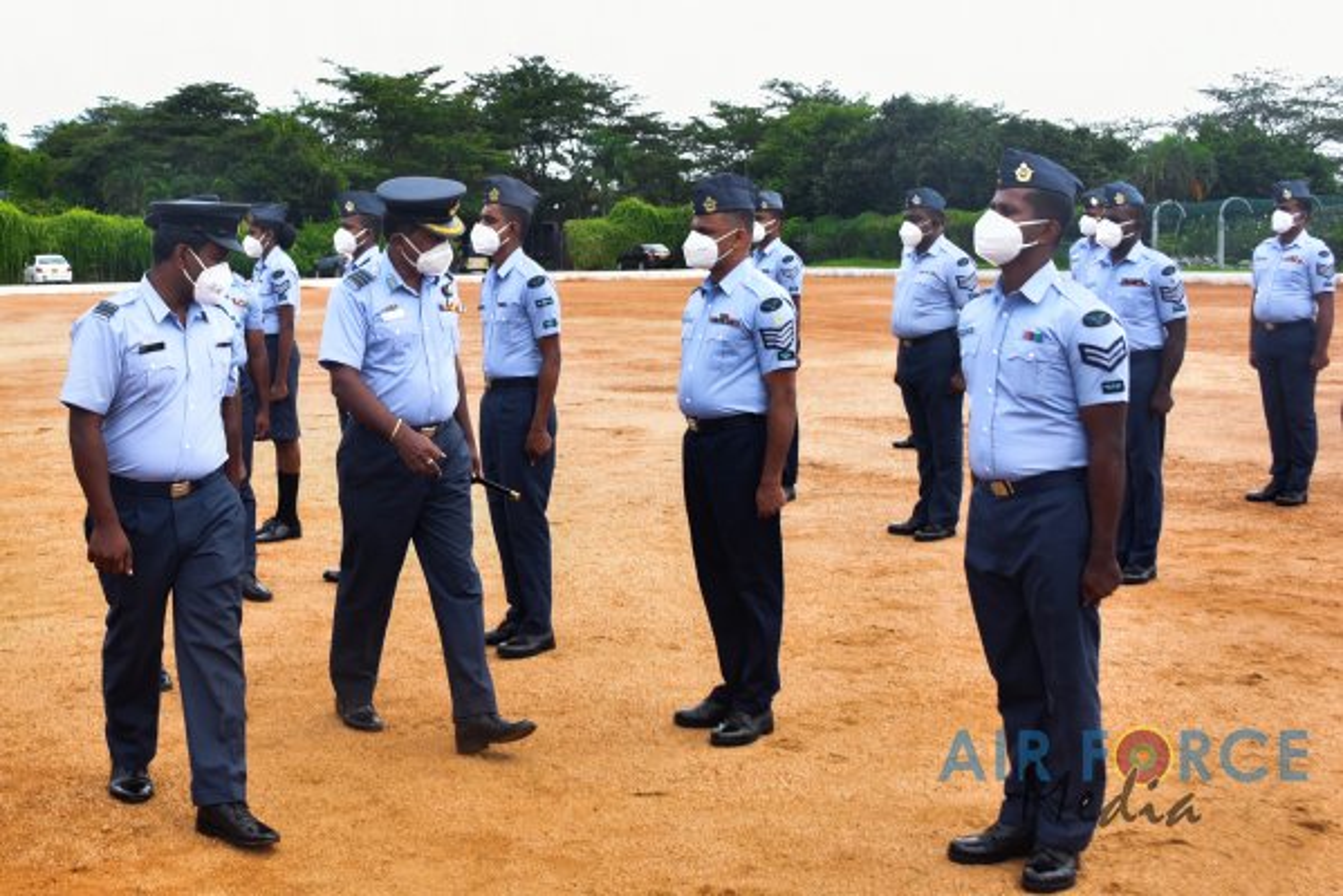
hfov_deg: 65.4
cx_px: 672
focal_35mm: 28
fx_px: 1045
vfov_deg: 46.4
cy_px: 448
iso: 200
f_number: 8
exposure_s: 1/125
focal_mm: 28
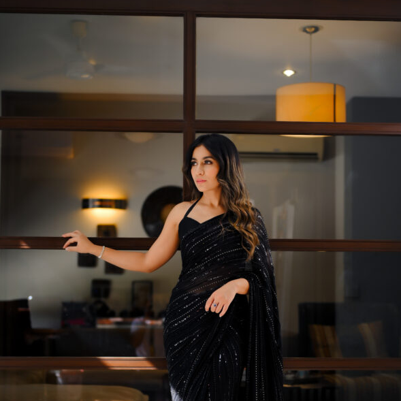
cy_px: 276
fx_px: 852
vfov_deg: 26.3
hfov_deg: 26.5
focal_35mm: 65
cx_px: 204
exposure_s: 1/200
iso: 125
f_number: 1.8
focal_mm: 50
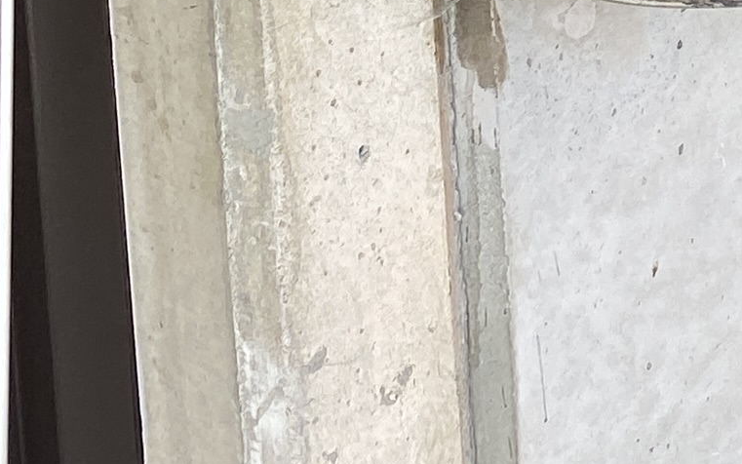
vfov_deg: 7.9
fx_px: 2953
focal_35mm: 146
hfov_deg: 12.4
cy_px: -896
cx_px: 1539
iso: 32
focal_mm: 4.25
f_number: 1.8
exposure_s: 1/171
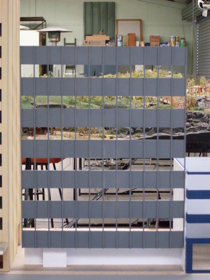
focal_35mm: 92
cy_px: 140
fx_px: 744
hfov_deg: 16.1
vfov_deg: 21.3
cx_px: 105
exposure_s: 1/20
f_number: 4.4
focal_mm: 15.3
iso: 200
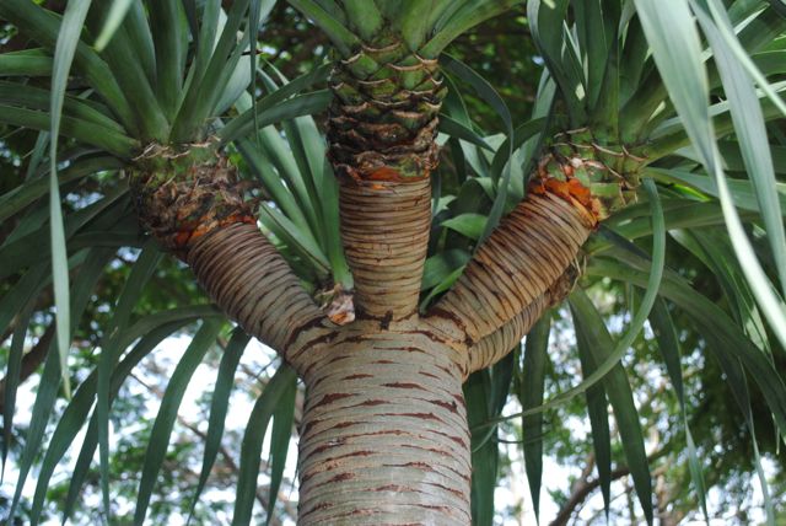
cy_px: 263
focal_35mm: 52
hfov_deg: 37.8
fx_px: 1147
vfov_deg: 25.8
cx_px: 393
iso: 200
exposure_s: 1/125
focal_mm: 35
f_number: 5
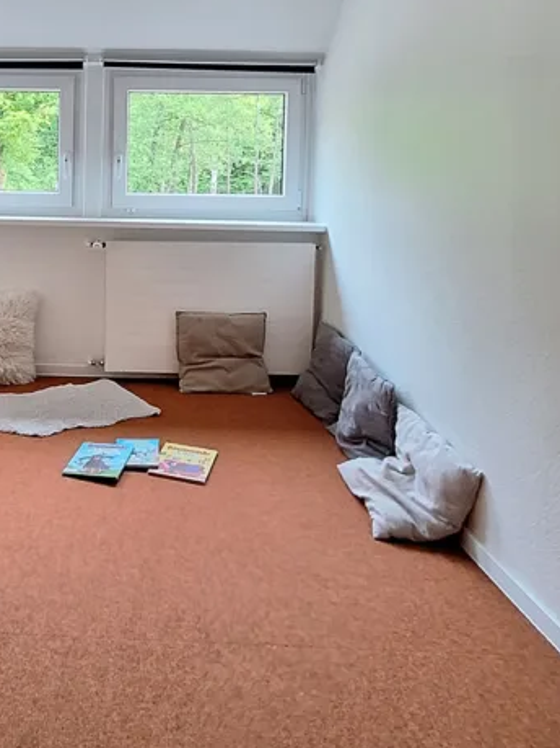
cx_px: 81
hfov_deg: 44.8
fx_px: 626
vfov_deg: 59.5
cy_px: 222
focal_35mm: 29
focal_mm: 1.74
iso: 200
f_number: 2.2
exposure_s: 1/50
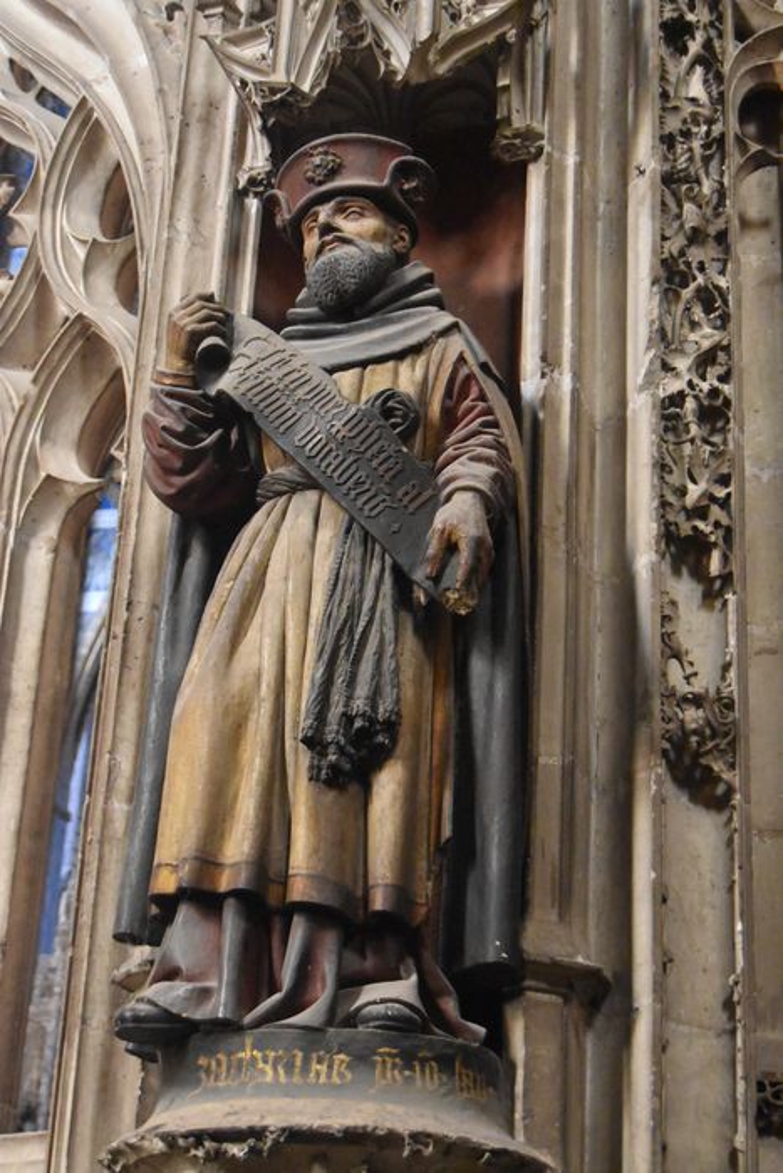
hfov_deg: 20.2
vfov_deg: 29.9
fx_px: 2201
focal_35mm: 68
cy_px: 586
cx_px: 392
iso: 9000
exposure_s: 1/60
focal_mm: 45
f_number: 5.3
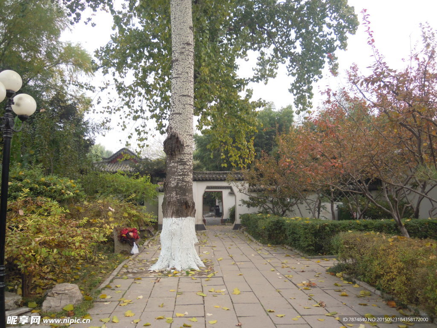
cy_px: 164
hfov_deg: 63.4
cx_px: 218
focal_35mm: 28
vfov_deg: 49.7
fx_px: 353
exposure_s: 1/250
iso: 100
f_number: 2.7
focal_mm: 5
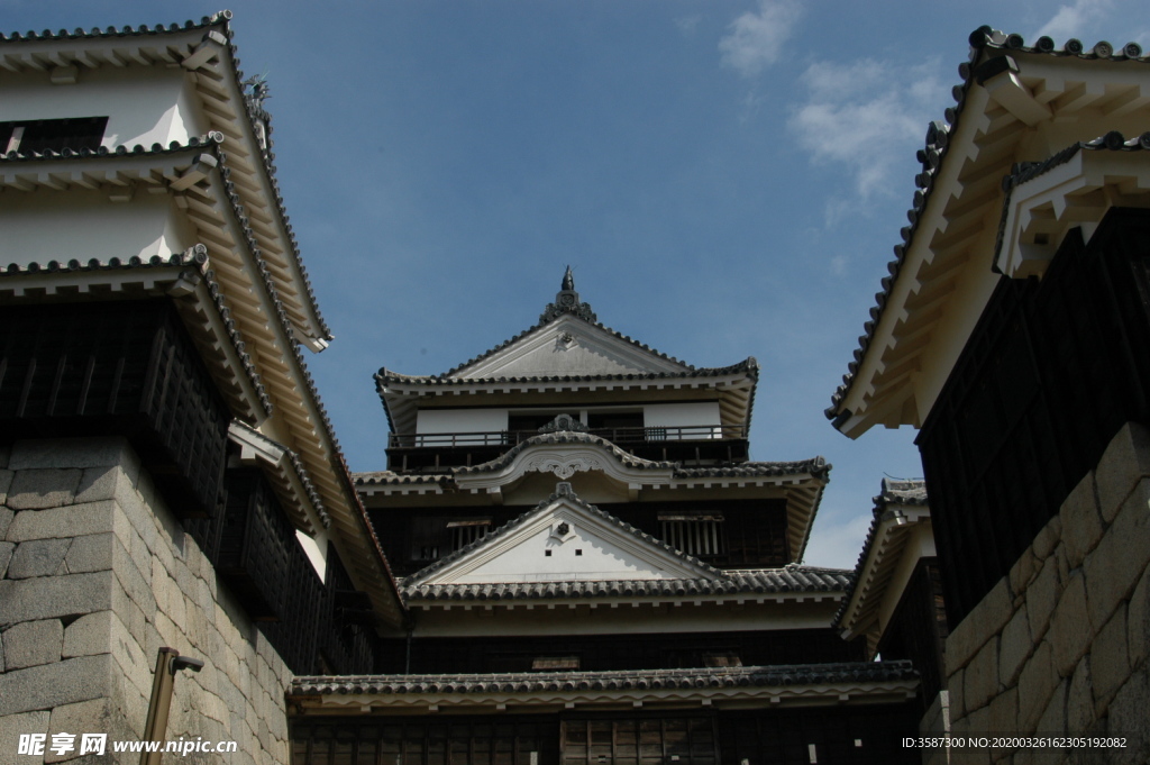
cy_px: 382
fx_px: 1149
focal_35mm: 36
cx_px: 575
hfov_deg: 53.2
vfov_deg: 36.8
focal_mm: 24
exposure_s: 1/400
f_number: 10
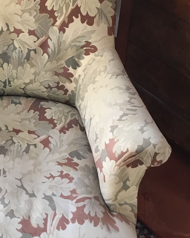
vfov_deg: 26.0
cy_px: 93
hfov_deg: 20.5
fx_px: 513
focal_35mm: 73
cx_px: 11
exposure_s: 1/33
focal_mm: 3.3
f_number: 2.4
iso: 40
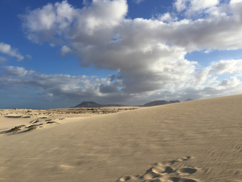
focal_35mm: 29
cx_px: 121
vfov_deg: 48.2
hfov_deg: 61.7
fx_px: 203
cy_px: 91
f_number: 2.2
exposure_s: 1/3300
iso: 32
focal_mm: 4.15
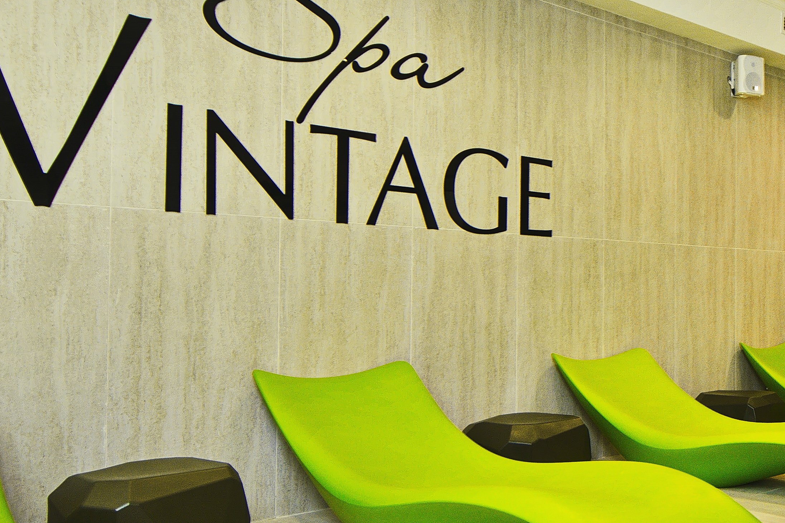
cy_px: 270
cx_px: 696
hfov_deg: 43.6
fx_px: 894
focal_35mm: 41
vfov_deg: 32.6
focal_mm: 10
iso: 100
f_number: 4
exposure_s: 1/10
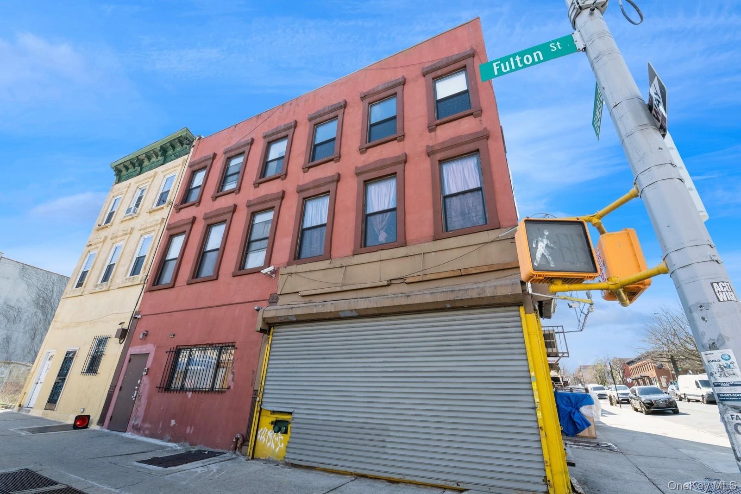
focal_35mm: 15
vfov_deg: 77.3
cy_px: 247
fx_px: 309
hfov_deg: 100.4
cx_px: 370
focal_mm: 15
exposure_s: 1/125
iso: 640
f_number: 14
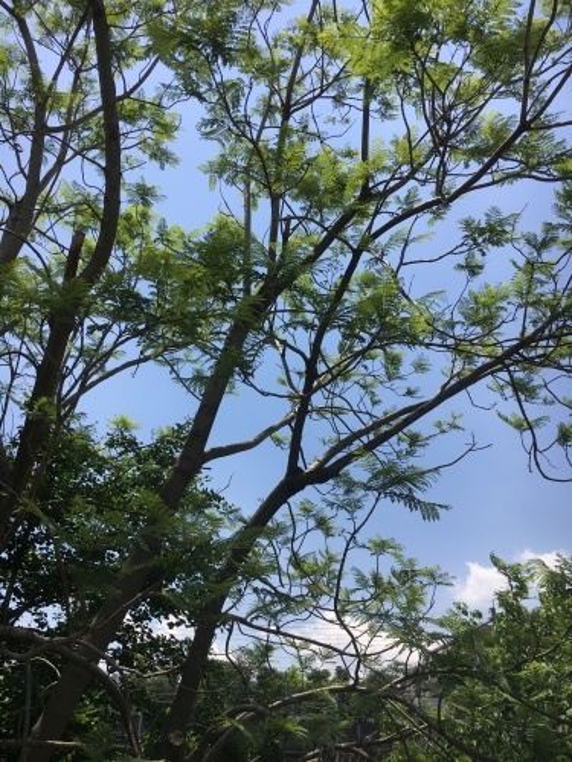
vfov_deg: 61.7
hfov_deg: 48.2
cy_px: 381
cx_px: 286
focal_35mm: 29
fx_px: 639
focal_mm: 4.15
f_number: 2.2
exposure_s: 1/1876
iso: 25
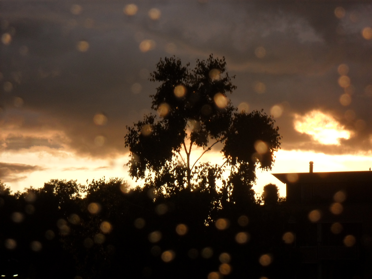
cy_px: 140
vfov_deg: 11.0
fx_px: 1451
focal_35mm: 135
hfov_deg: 14.6
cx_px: 186
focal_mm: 24.5
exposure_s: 1/90
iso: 200
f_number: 5.9
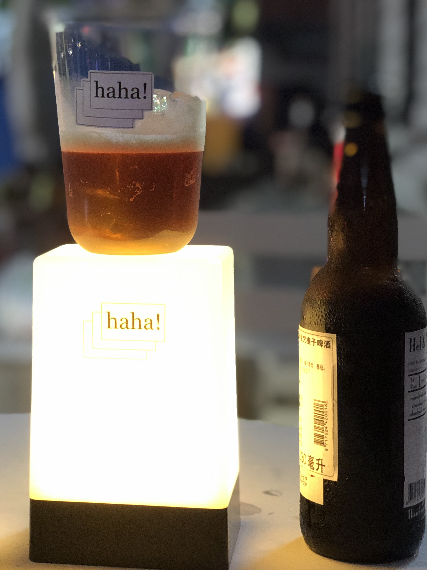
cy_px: 181
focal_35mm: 77
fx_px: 1267
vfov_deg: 25.2
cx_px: 124
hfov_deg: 19.0
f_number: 2.4
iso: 200
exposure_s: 1/8
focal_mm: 6
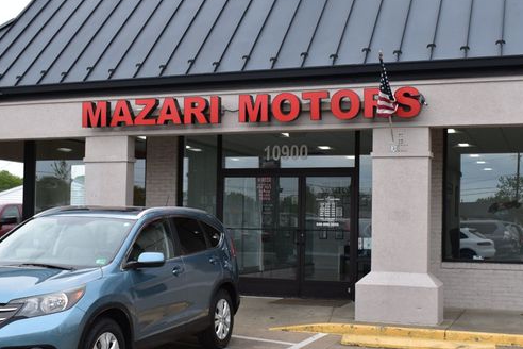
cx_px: 248
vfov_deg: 25.7
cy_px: 202
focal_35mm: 53
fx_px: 765
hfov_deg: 37.7
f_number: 10
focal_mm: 27
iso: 400
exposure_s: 1/250
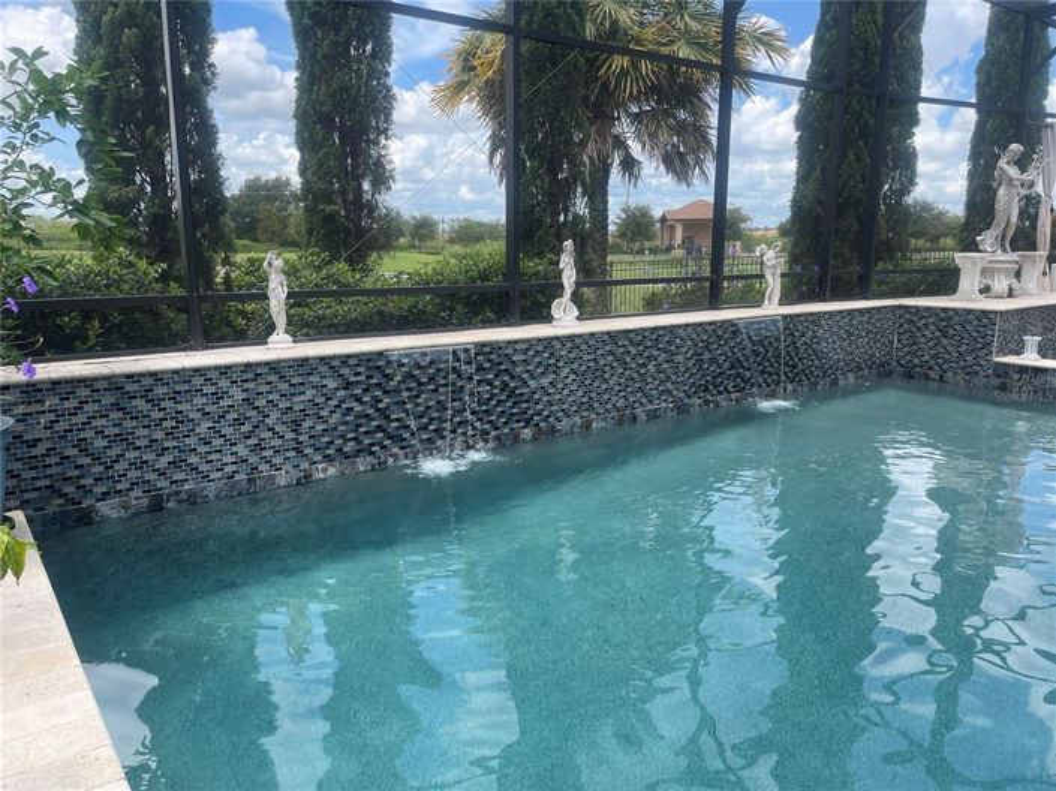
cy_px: 396
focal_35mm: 25
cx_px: 528
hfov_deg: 69.4
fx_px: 762
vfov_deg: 54.8
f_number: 1.6
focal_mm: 5.1
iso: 32
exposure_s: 1/848
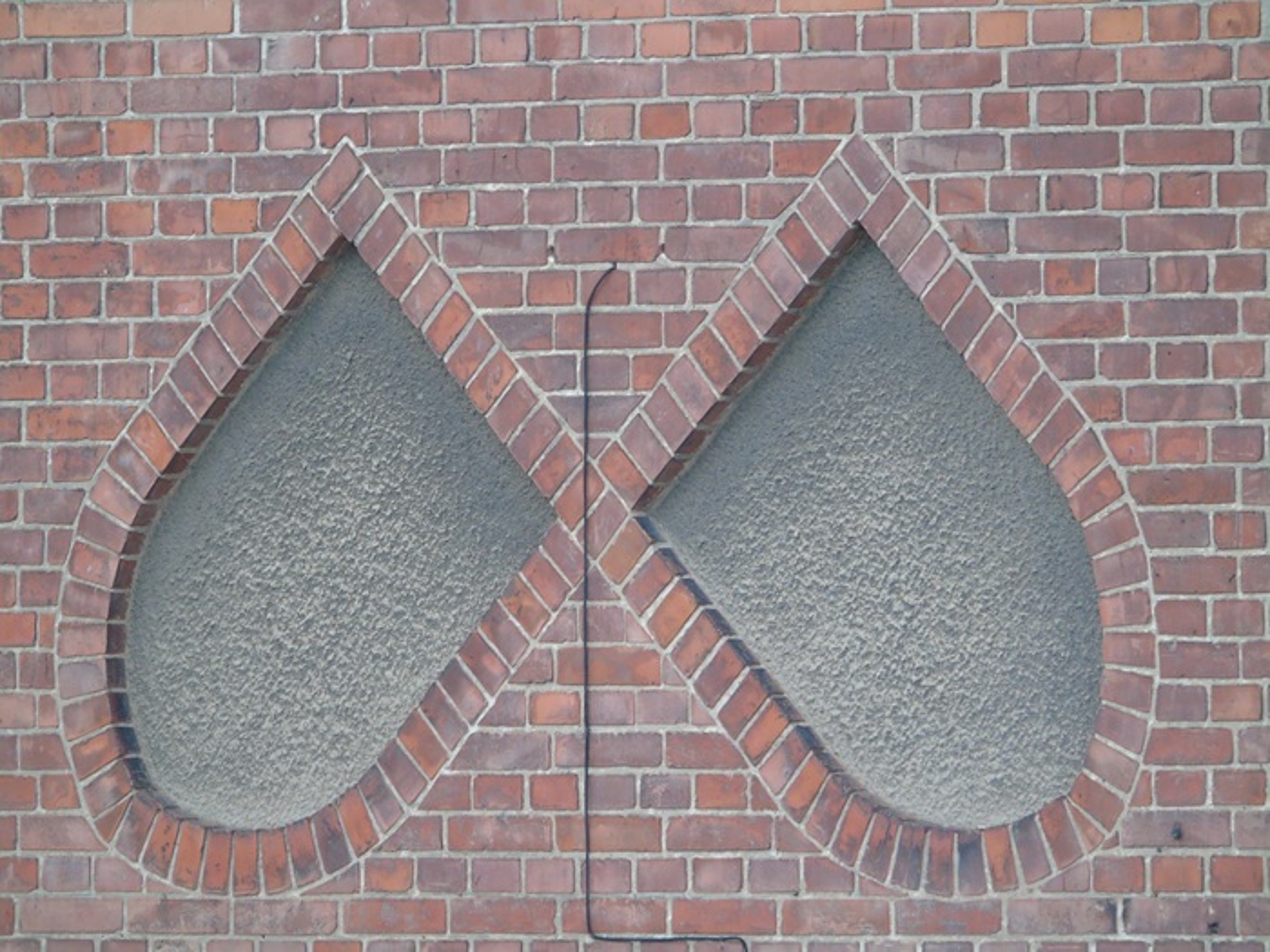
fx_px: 23114
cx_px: 635
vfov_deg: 2.4
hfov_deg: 3.1
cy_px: 476
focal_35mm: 630
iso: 250
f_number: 6
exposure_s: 1/125
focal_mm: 112
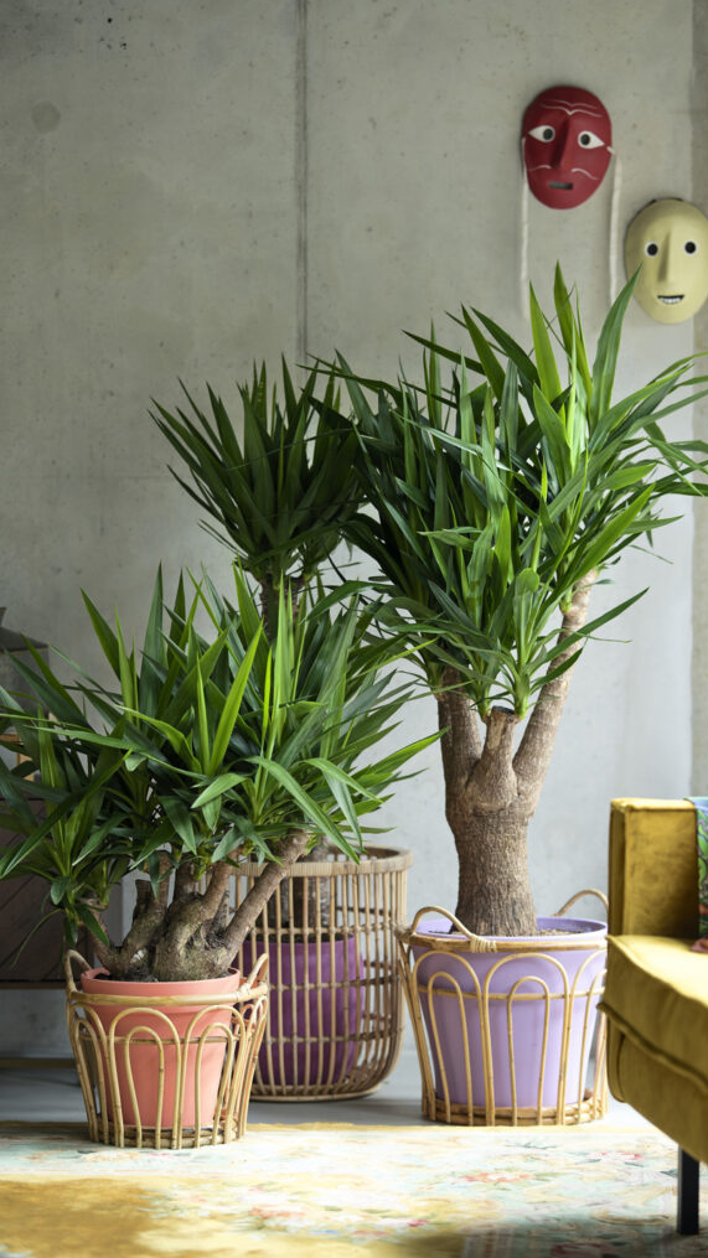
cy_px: 626
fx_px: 3704
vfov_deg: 19.3
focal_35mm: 111
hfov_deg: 10.9
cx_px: 404
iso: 64
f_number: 2
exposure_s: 1/30
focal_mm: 105
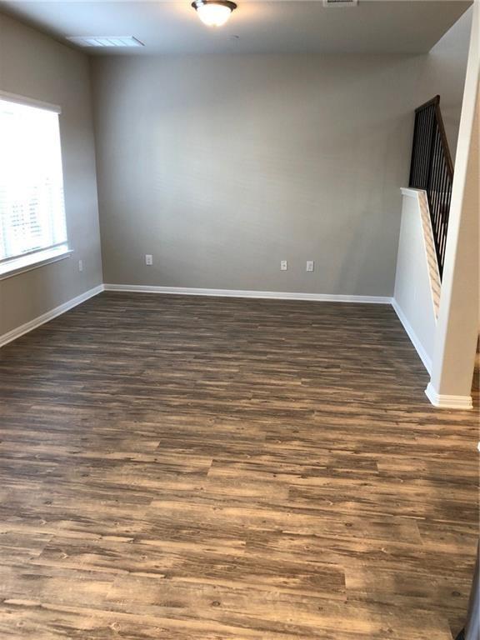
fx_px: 518
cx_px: 240
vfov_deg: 63.4
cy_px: 320
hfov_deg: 49.7
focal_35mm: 28
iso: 40
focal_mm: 4
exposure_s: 1/15
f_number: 1.8
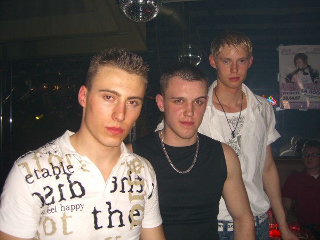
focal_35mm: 38
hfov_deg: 49.0
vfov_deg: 37.7
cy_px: 120
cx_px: 160
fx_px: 351
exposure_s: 1/60
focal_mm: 7.9
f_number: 2.8
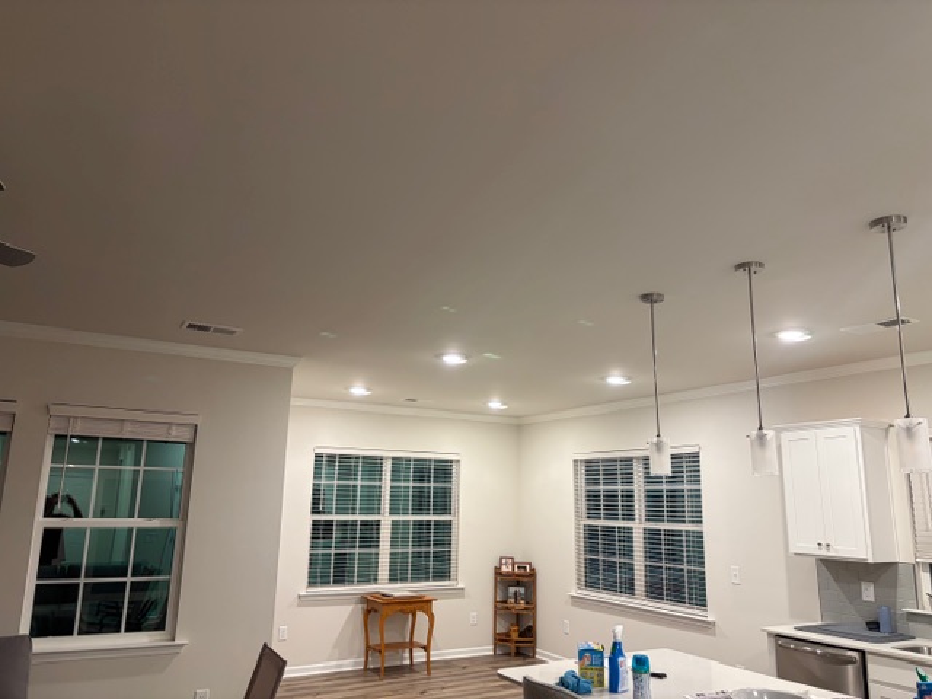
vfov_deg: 53.1
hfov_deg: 67.3
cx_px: 466
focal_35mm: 26
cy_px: 350
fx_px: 700
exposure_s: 1/60
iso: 200
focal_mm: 5.96
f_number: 1.6
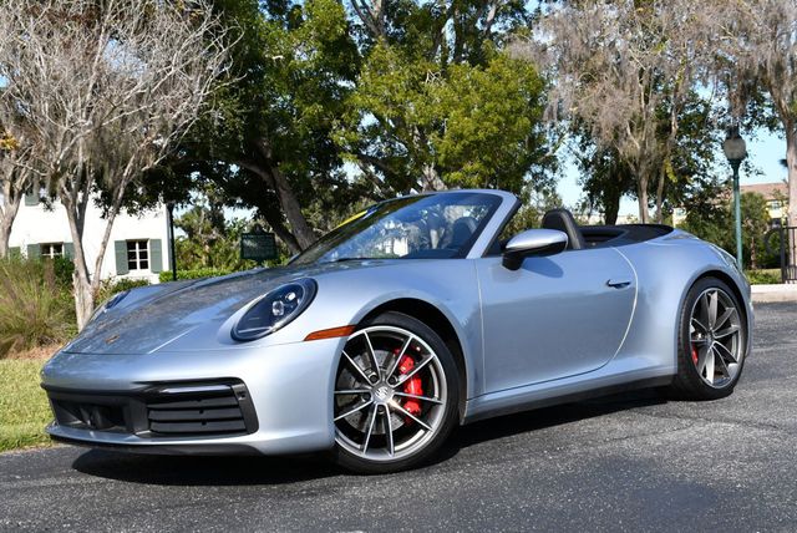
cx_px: 398
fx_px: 1108
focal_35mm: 50
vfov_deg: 27.0
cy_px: 266
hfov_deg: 39.6
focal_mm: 25
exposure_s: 1/250
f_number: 8
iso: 125
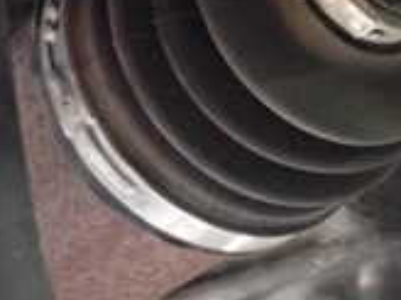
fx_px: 1274
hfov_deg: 16.8
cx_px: 531
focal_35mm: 110
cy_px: -29
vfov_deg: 13.2
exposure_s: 1/50
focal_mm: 5.4
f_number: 2.3
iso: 2500
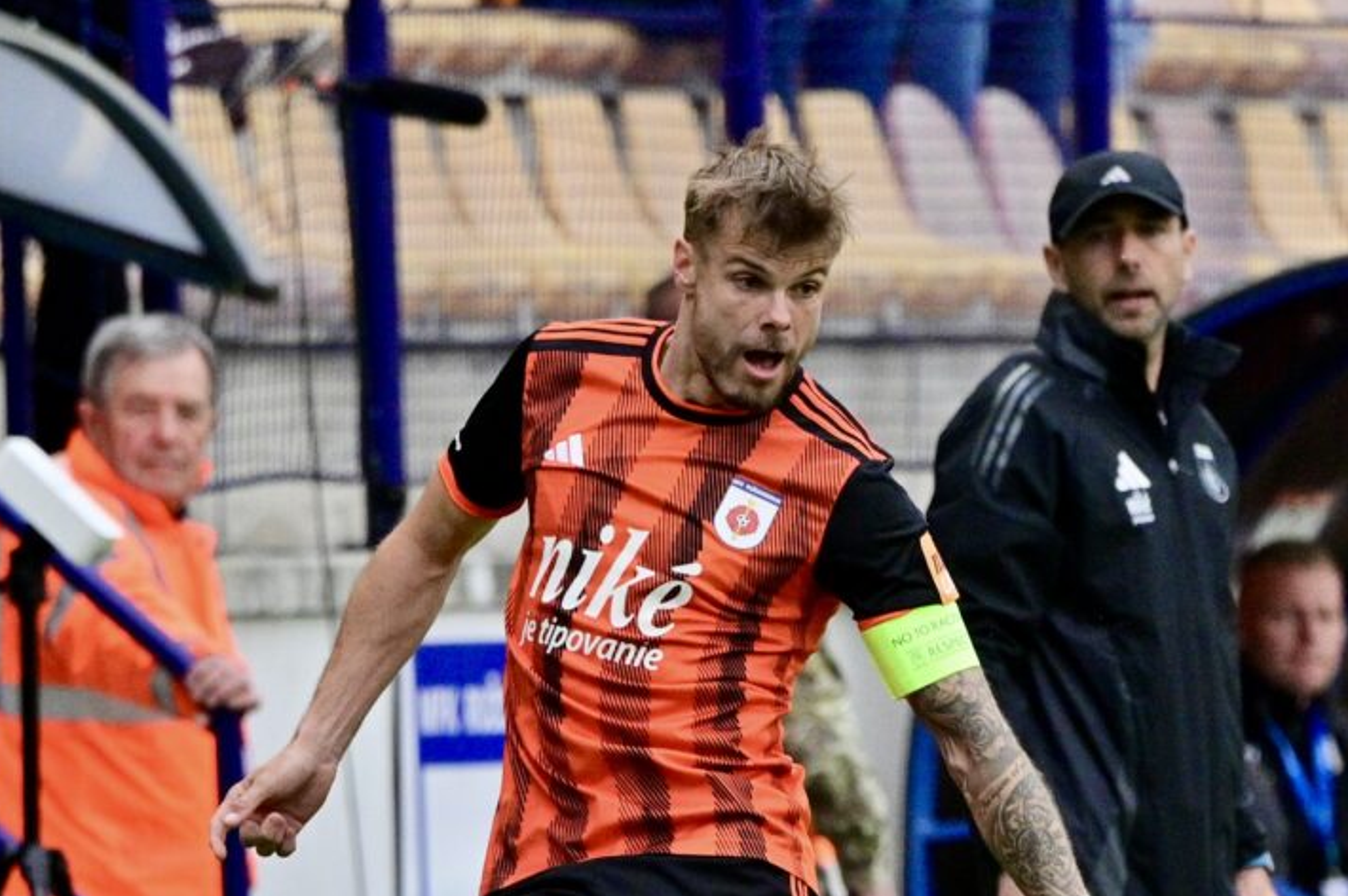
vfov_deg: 1.6
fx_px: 33070
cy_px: 853
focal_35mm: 884
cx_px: 1077
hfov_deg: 2.3
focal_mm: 400
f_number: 6.3
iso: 2500
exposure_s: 1/1600
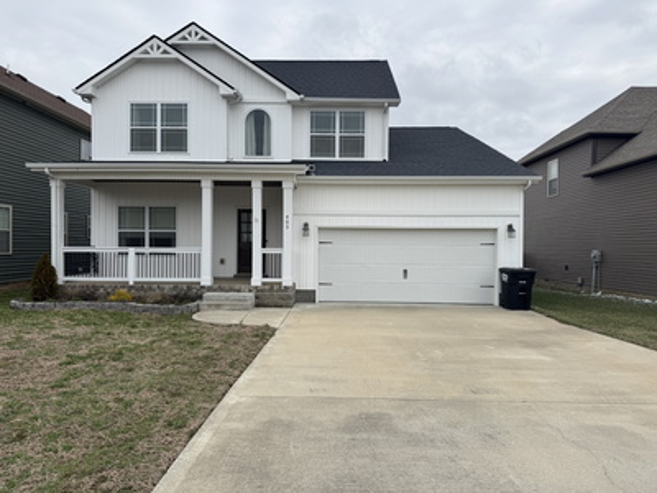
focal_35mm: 24
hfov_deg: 71.6
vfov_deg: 56.8
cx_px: 328
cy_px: 246
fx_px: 456
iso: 80
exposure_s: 1/3096
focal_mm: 6.76
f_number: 1.78
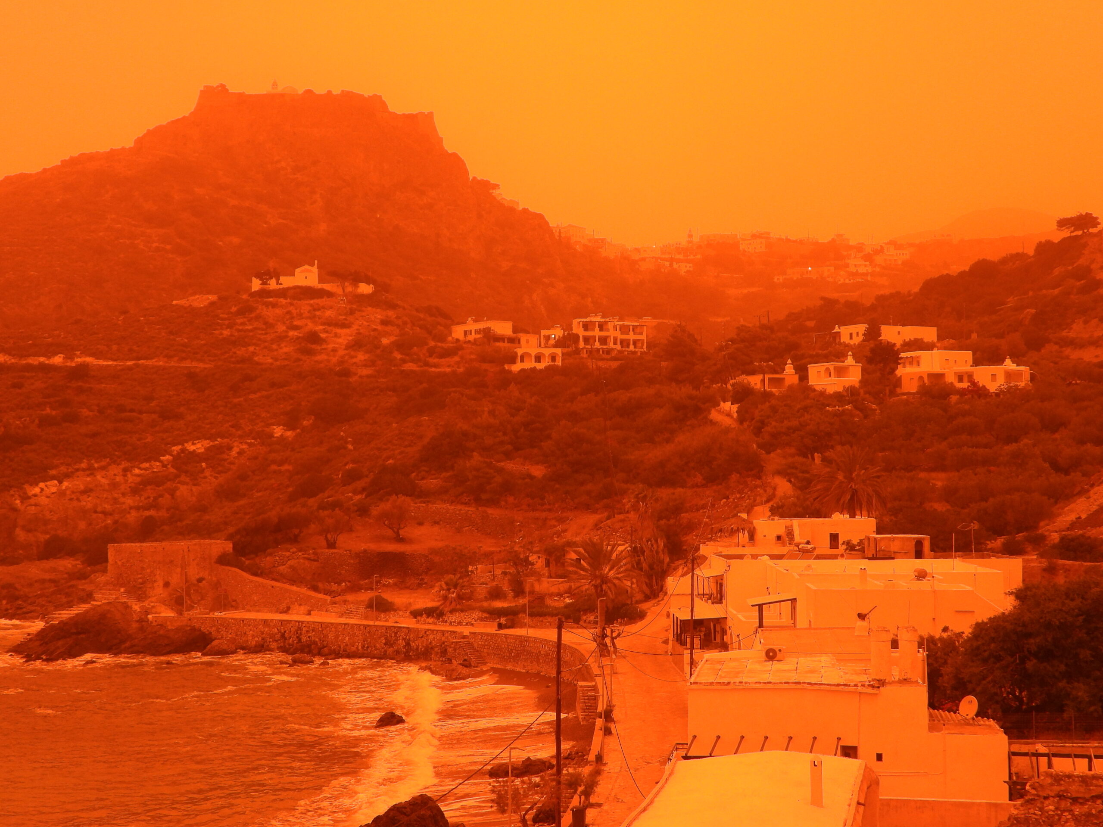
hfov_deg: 38.2
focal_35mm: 50
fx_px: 1593
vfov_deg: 29.1
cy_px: 414
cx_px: 552
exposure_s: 1/30
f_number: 3.2
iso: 180
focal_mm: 9
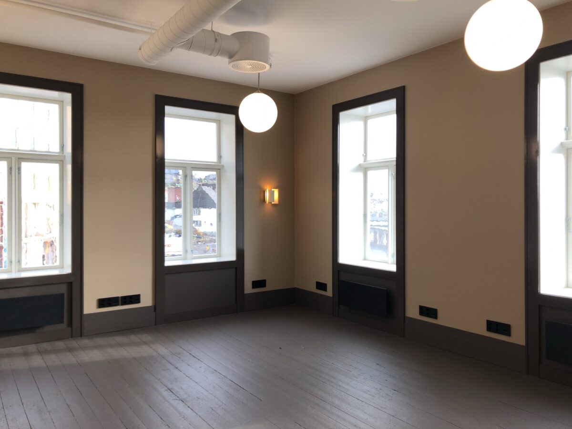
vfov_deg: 49.7
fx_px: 463
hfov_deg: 63.4
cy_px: 214
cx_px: 286
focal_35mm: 28
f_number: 1.8
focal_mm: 3.99
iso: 32
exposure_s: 1/100
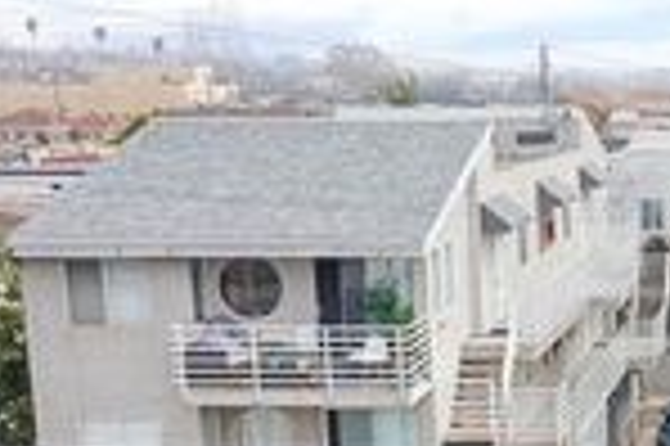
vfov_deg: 14.2
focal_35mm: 94
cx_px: 890
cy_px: 493
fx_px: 1748
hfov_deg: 19.8
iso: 200
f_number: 8
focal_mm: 10.26
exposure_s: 1/25
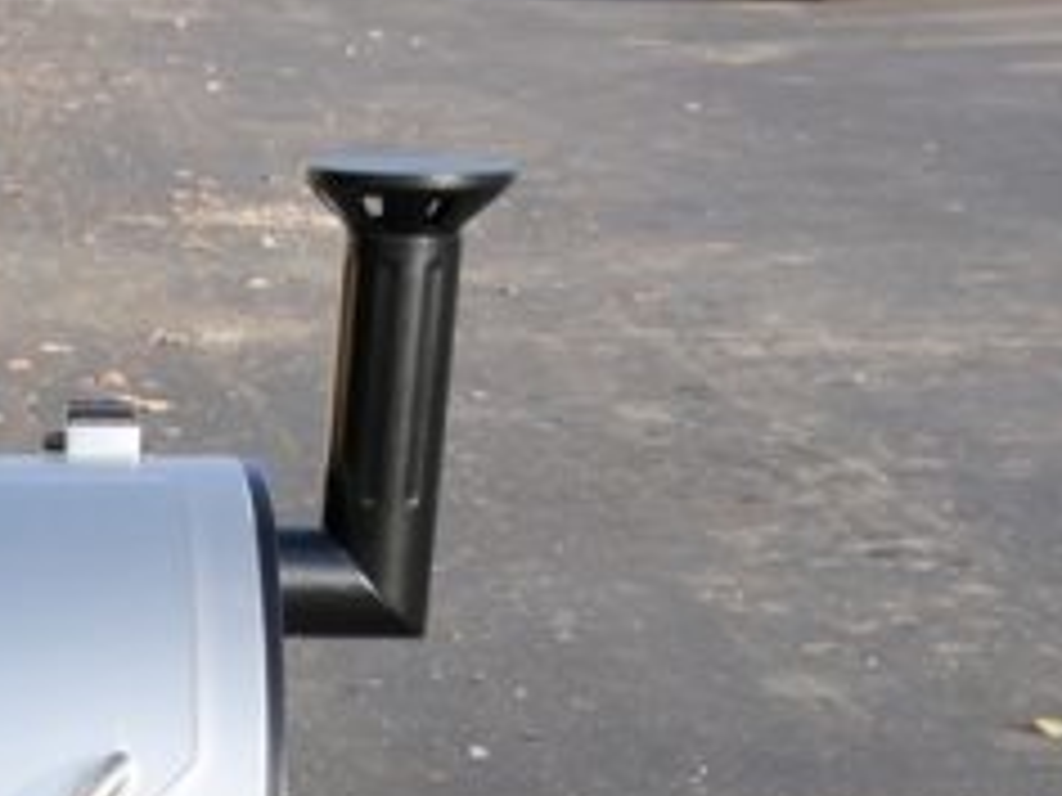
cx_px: -428
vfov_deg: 12.7
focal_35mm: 112
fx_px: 3436
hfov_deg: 16.3
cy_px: 1097
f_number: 6.3
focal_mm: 19
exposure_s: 1/250
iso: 200
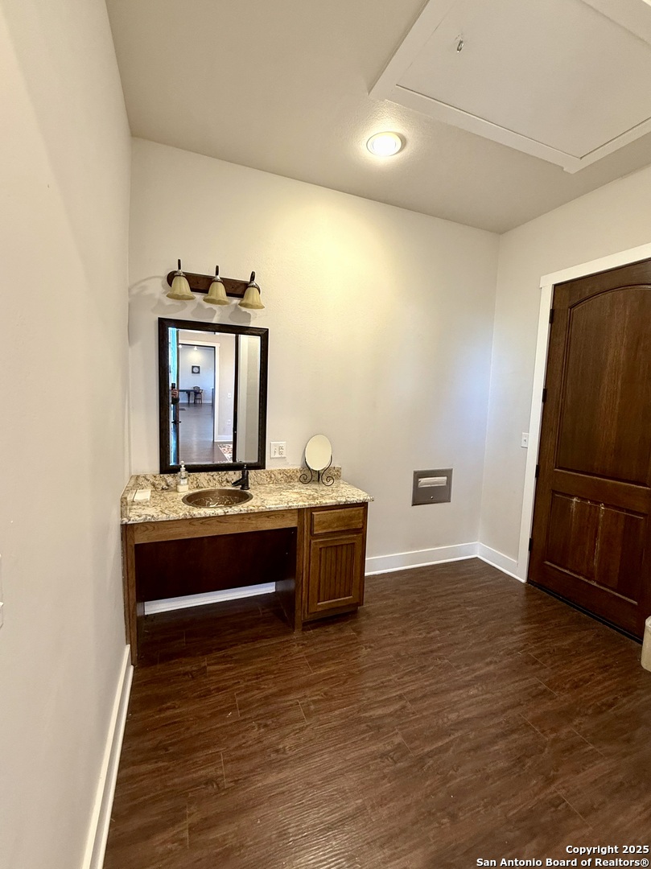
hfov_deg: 85.6
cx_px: 326
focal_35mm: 14
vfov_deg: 102.1
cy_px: 434
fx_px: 351
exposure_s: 1/60
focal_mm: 2.22
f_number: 2.2
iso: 200
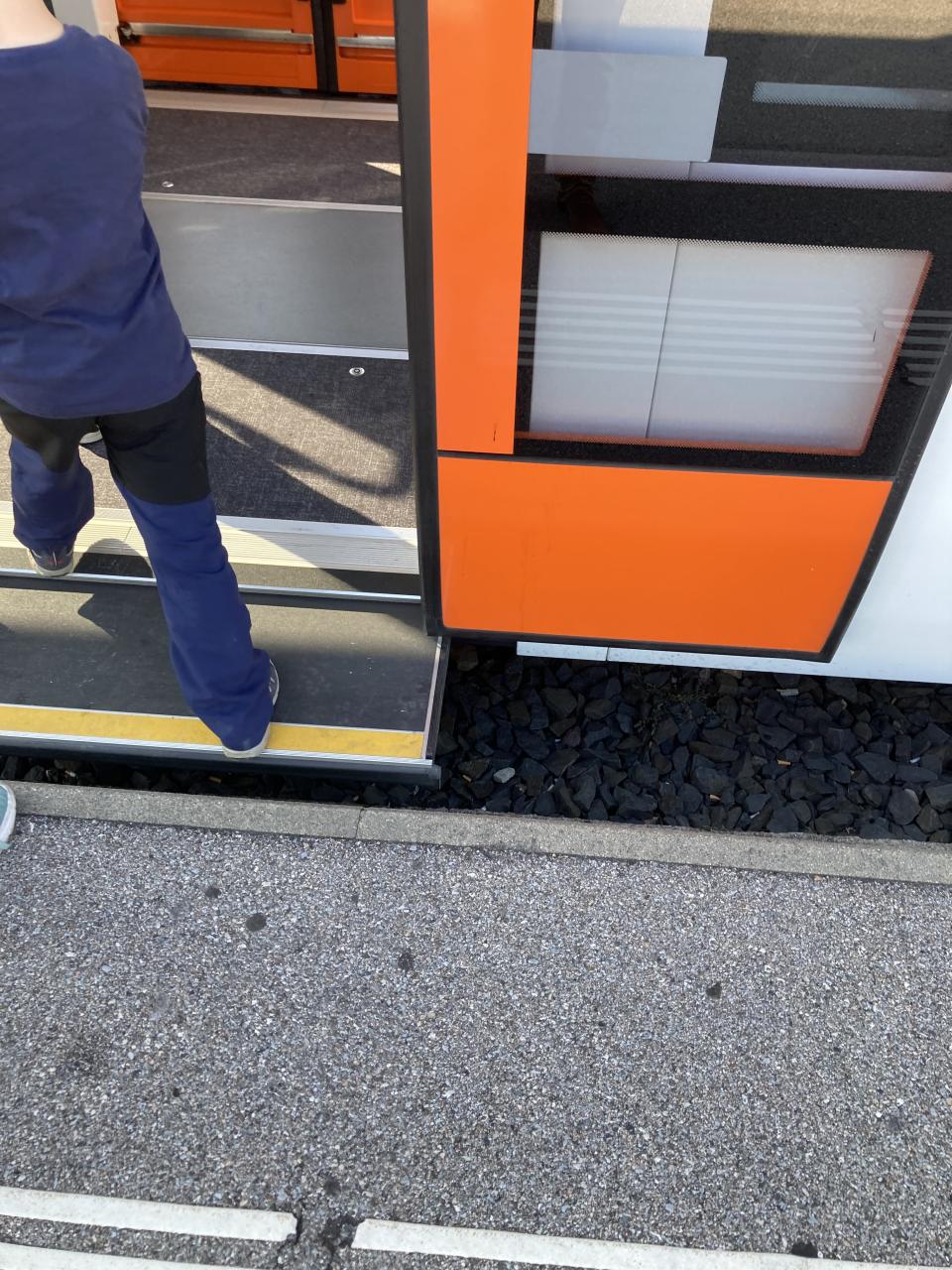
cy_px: 635
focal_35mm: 28
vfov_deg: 63.4
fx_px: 1027
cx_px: 476
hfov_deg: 49.7
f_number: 1.8
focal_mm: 3.99
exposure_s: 1/121
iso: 32
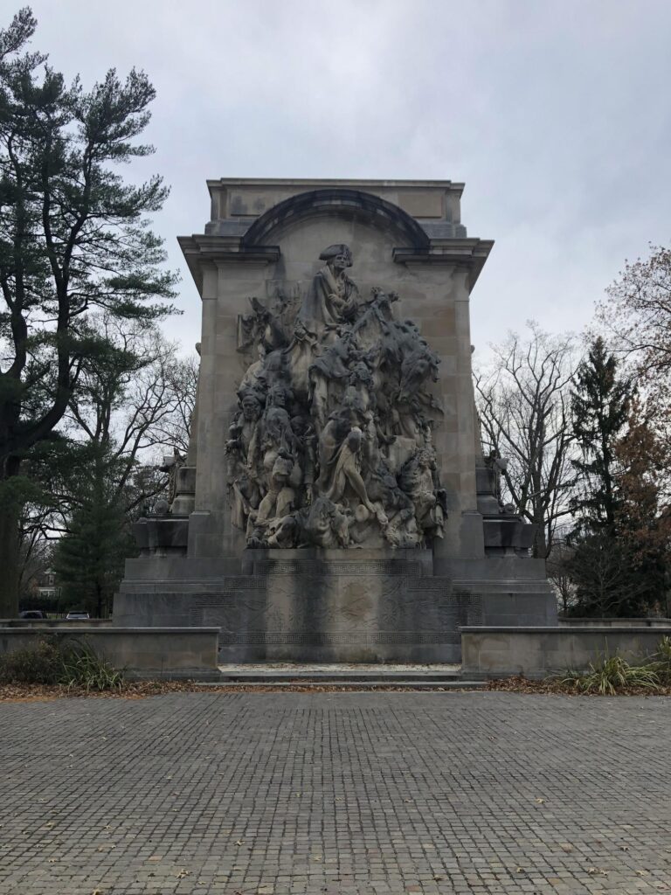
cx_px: 336
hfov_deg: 49.7
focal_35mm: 28
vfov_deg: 63.4
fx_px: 724
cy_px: 448
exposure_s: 1/142
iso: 20
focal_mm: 3.99
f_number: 1.8
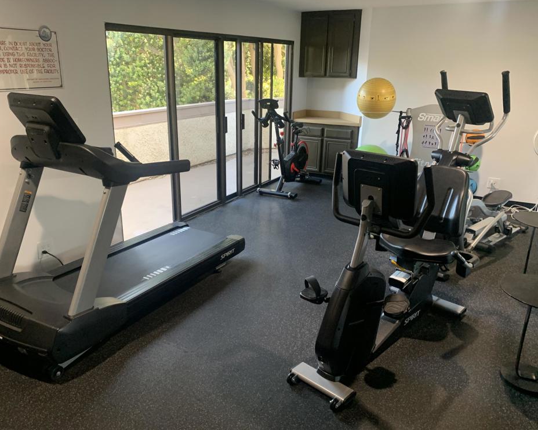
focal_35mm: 28
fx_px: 446
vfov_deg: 51.5
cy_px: 208
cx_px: 250
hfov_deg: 62.2
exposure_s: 1/60
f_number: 1.8
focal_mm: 4.25
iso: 320
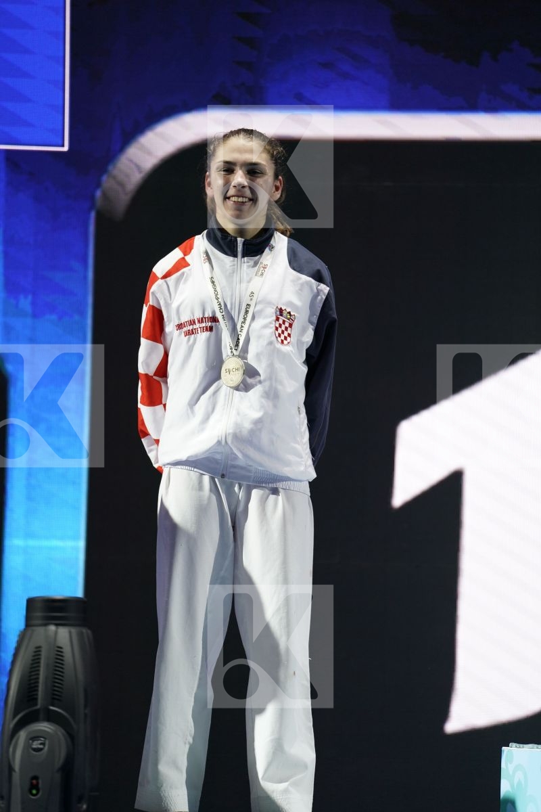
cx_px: 270
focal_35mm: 200
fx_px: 4508
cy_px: 406
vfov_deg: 10.3
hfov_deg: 6.9
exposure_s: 1/250
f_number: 2.8
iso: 500
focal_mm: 200
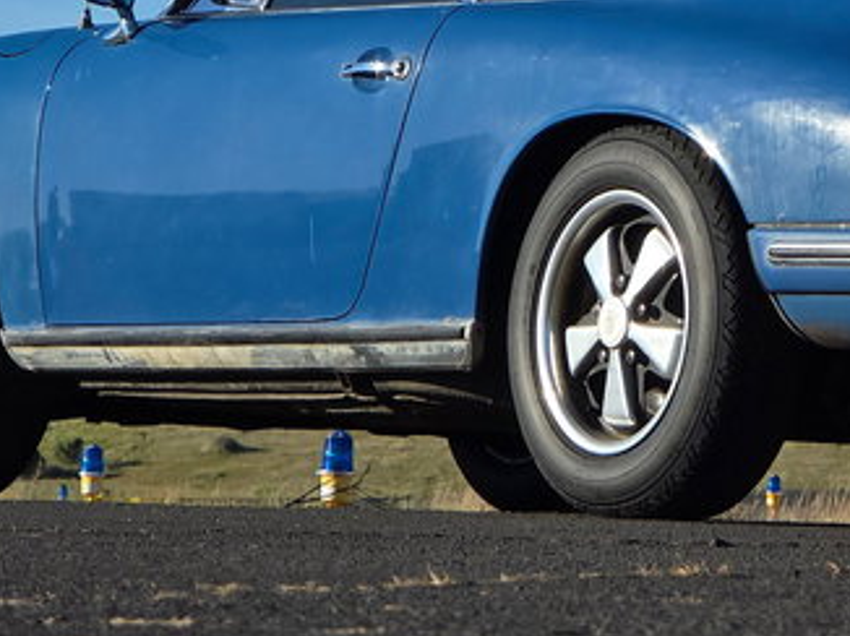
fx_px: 6650
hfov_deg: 7.3
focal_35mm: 271
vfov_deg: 5.5
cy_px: 143
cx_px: 701
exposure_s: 1/1290
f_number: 3.4
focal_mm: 18.6
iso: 64
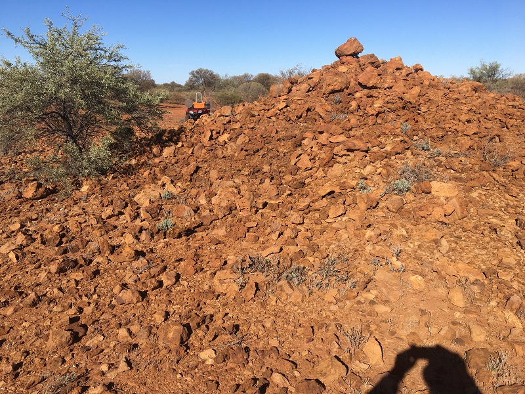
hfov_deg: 61.7
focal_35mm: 29
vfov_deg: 48.2
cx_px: 262
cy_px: 197
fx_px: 440
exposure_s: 1/2137
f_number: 2.2
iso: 25
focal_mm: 4.15
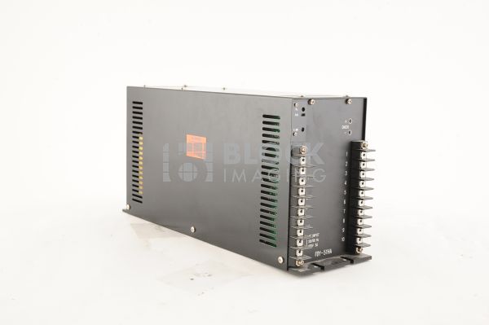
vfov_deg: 26.9
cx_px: 244
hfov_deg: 39.6
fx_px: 679
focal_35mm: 50
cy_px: 162
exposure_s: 1/125
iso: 1600
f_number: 10
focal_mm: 50
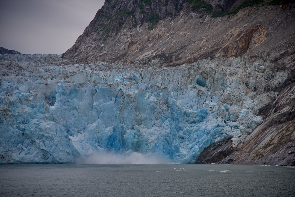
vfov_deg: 11.4
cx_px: 148
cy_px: 98
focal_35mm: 120
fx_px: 983
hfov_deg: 17.1
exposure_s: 1/250
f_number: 5
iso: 100
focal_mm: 120
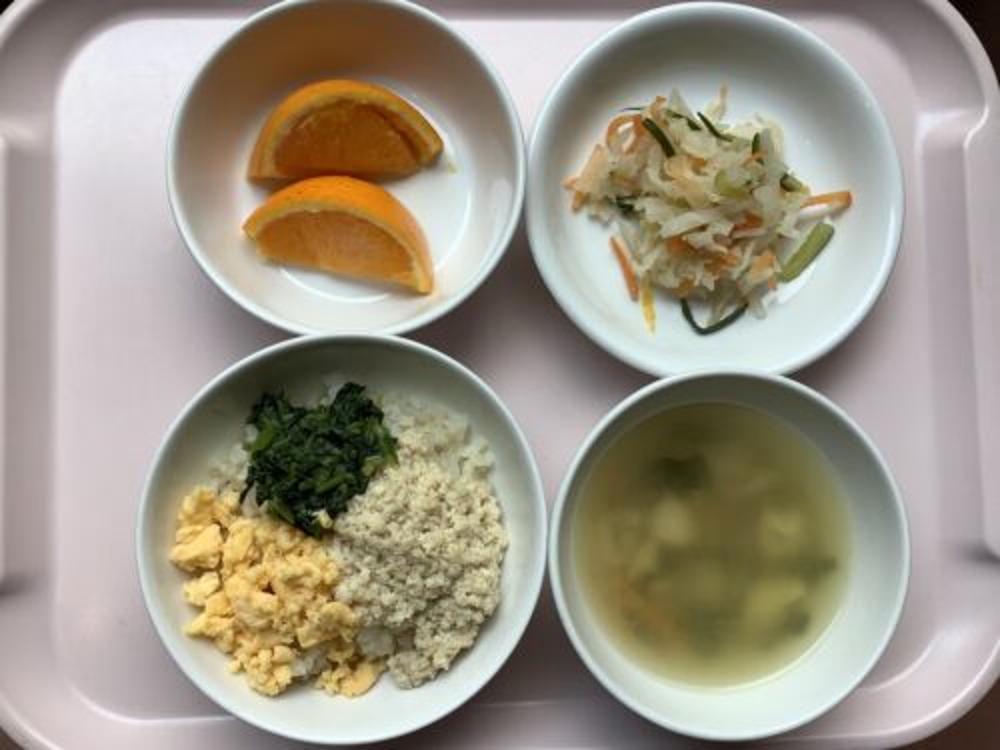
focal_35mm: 31
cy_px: 375
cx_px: 500
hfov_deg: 58.4
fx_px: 896
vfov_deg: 45.4
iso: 25
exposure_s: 1/267
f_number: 2.4
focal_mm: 3.3
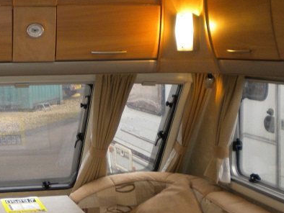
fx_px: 583
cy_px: 97
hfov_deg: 26.5
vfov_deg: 20.7
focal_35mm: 71
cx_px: 30
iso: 189
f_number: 3.1
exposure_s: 1/59.6
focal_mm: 6.3
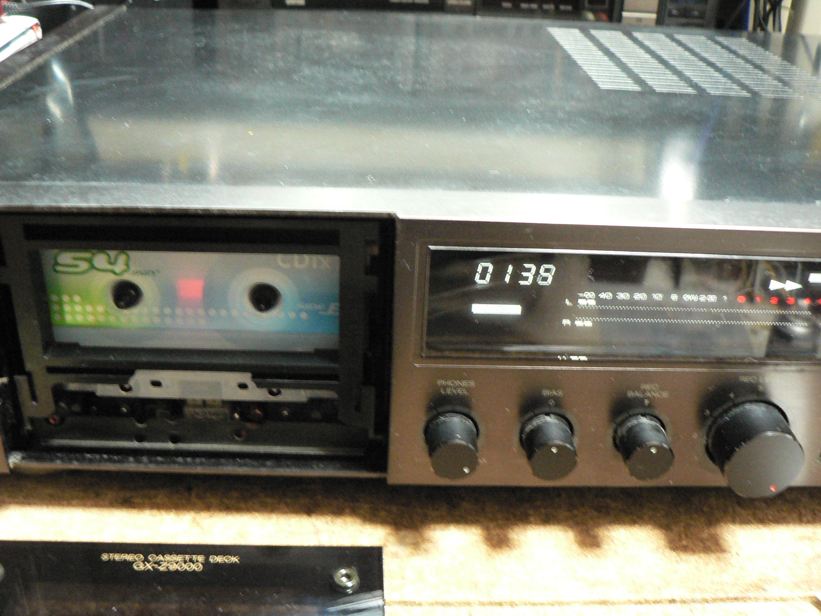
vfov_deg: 39.7
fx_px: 854
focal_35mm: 36
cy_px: 308
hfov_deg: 51.4
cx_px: 410
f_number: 2.8
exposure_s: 1/4
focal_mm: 6
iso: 400
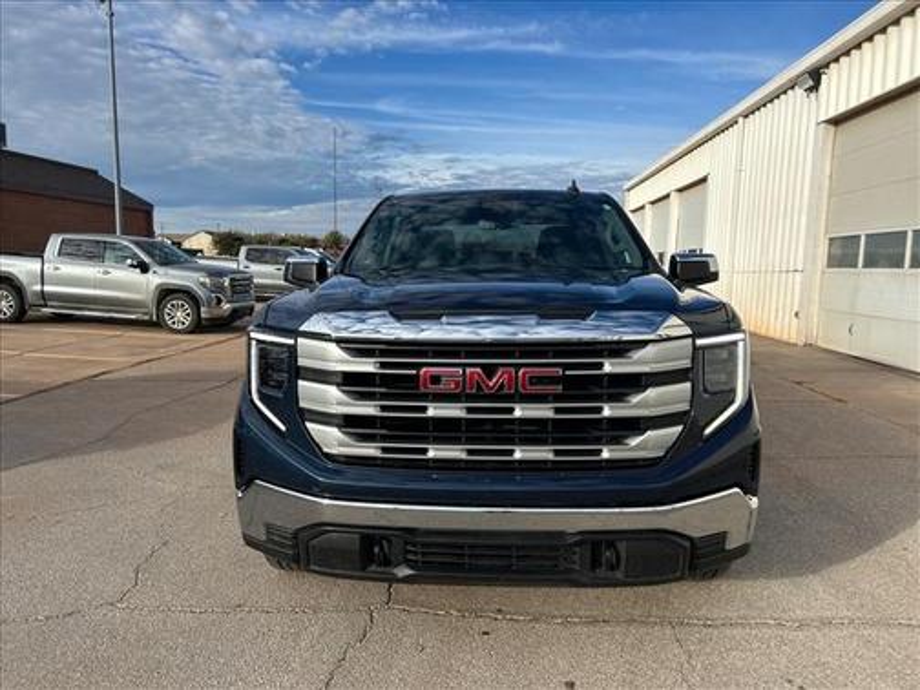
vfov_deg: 53.1
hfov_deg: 67.3
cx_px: 460
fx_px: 691
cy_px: 345
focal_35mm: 26
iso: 50
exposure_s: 1/2632
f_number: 1.5
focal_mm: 5.7
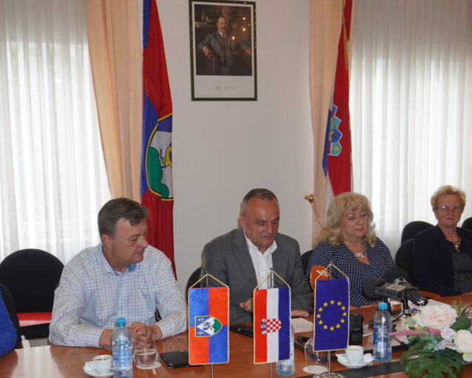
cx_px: 237
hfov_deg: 39.0
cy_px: 241
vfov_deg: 31.4
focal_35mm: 48
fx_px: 667
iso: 250
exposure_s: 1/60
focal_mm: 21
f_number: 4
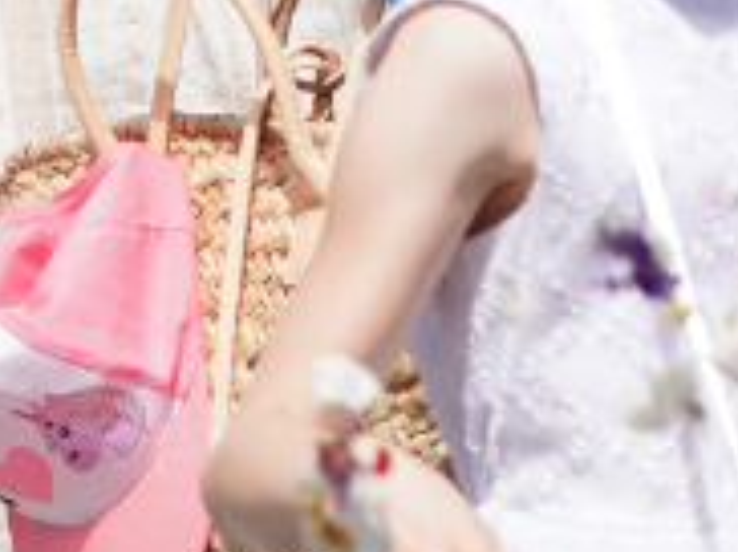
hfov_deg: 2.8
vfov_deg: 2.1
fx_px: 14925
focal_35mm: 701
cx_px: -1529
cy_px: 582
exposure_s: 1/800
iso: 100
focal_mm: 102
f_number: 4
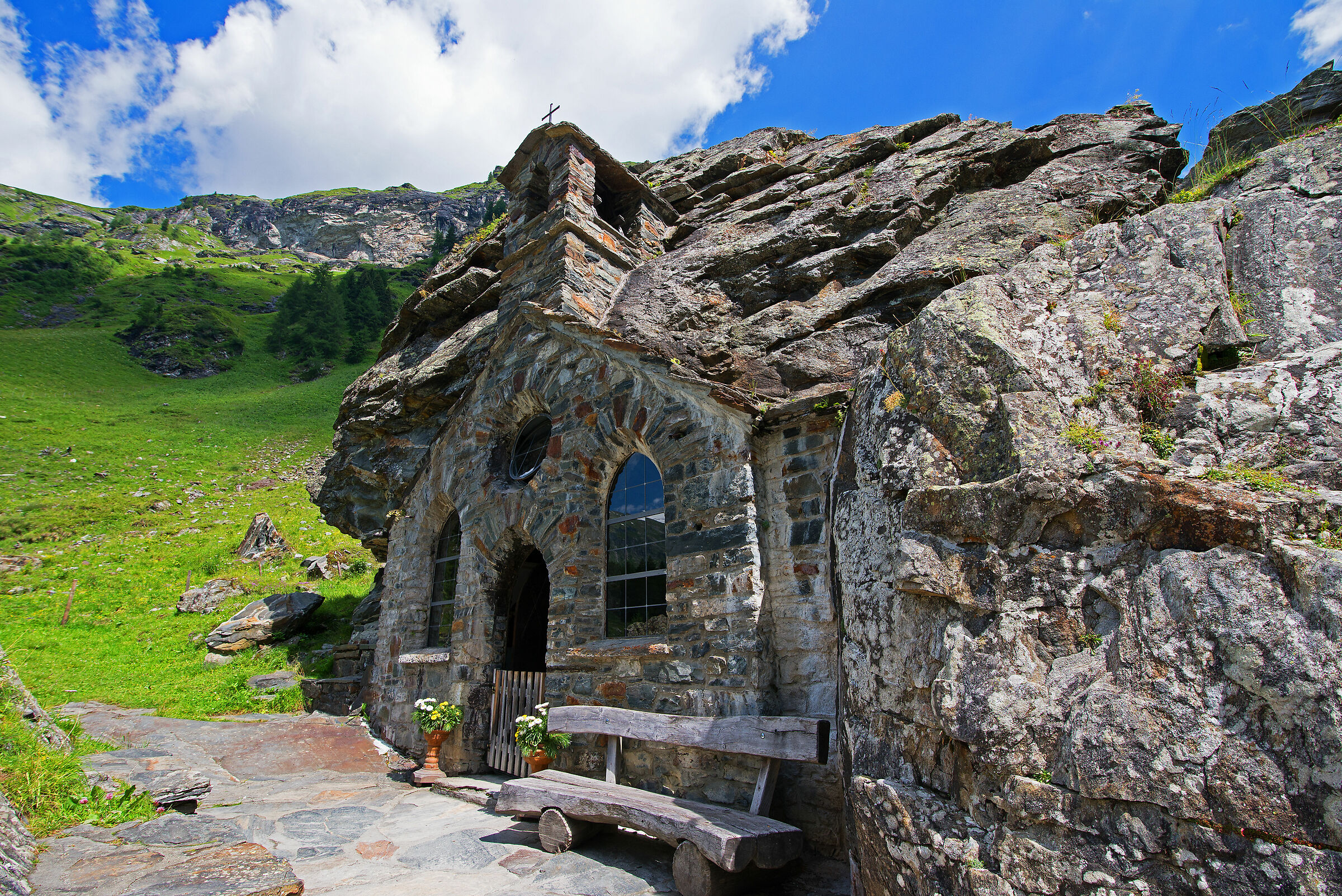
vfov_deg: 73.8
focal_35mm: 16
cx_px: 671
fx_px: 597
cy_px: 448
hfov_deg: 96.7
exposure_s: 1/500
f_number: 10
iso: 320
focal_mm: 16
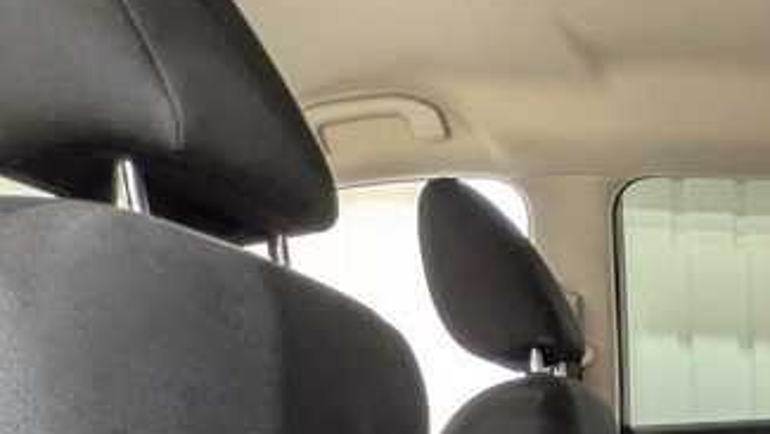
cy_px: 671
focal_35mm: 48
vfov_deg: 20.8
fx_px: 980
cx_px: 907
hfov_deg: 34.8
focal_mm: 1.83
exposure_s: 1/25
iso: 176
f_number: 2.2
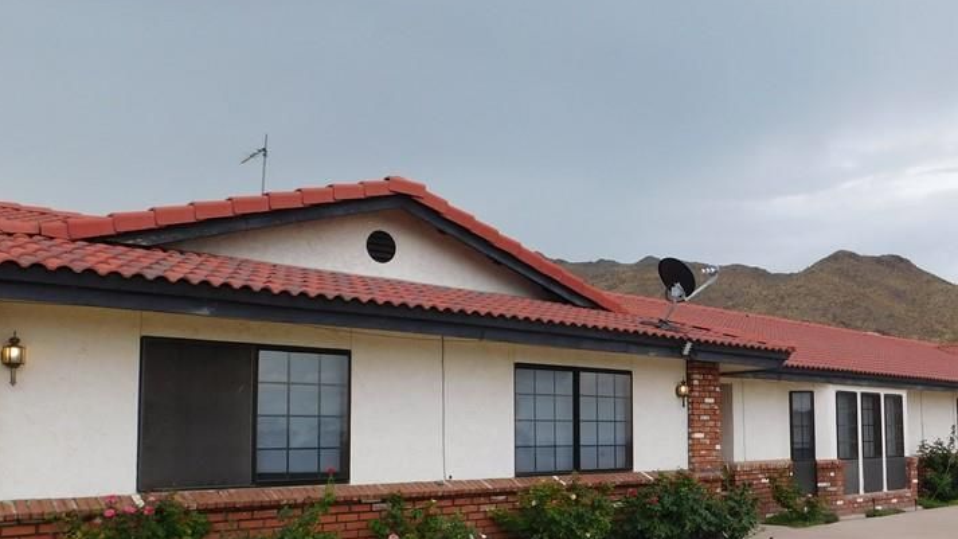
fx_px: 914
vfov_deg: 32.5
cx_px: 658
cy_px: 371
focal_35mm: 36
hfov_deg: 53.9
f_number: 3
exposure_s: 1/800
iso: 125
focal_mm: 4
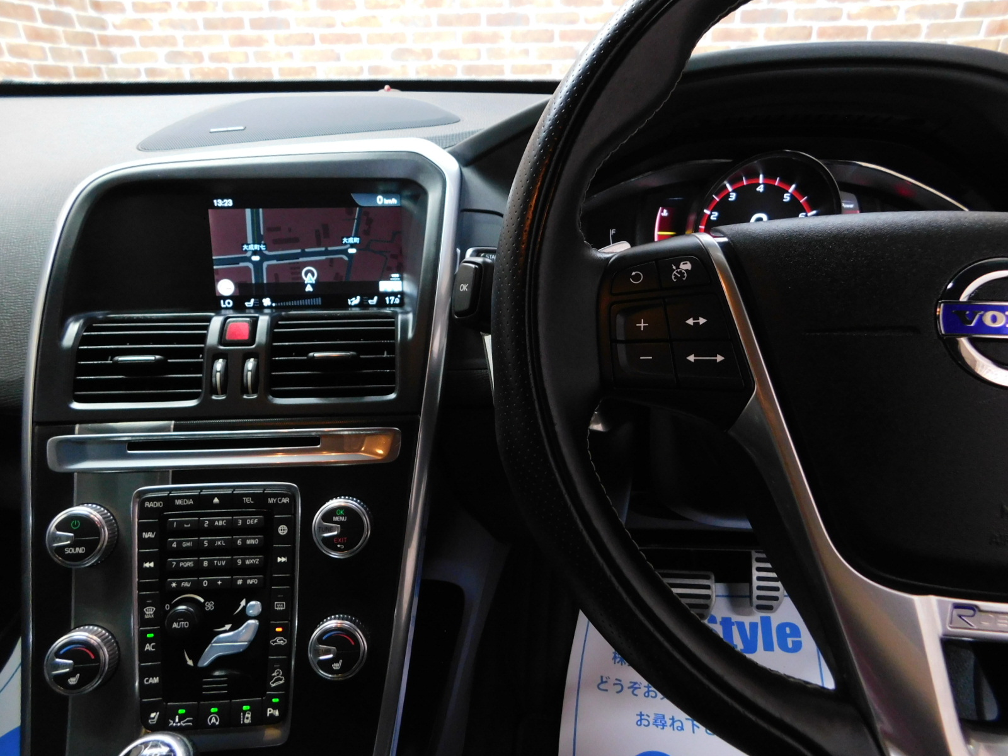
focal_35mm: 23
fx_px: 670
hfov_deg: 73.9
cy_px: 378
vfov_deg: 58.9
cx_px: 504
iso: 400
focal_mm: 4
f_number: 3
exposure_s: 1/13
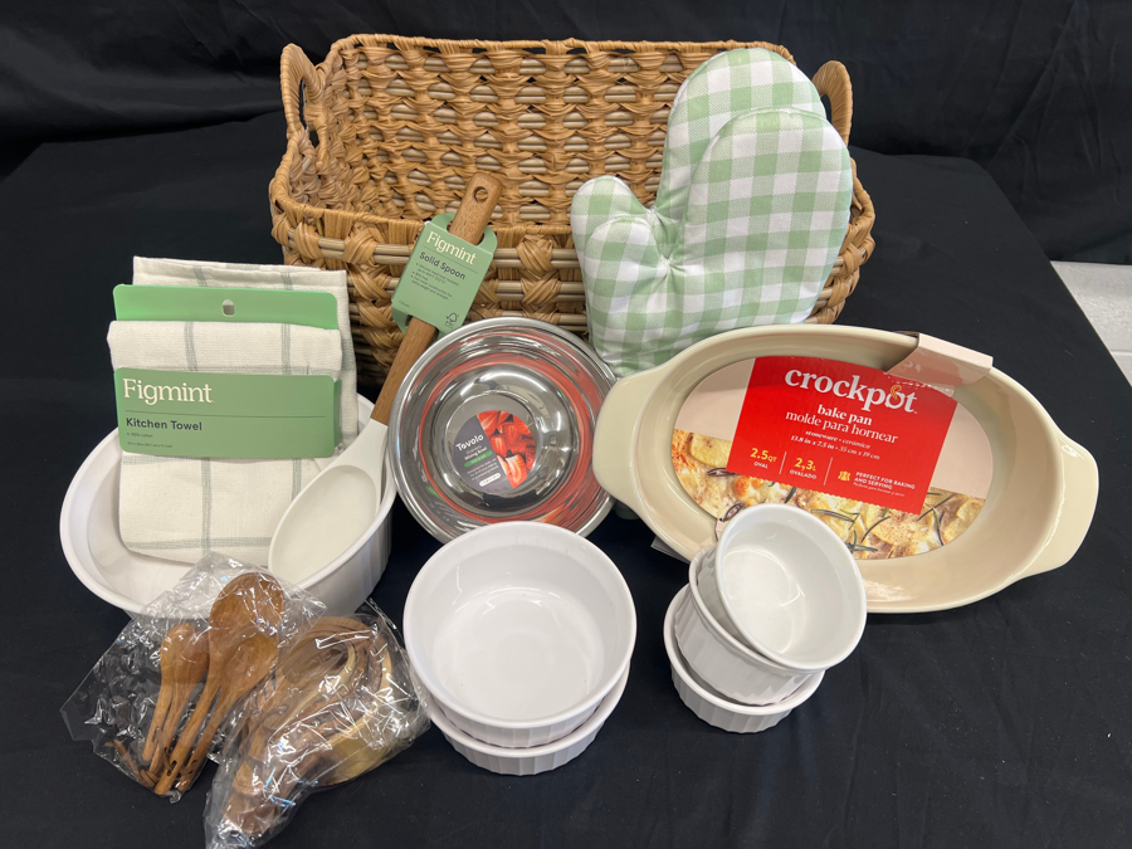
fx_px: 850
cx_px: 566
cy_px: 424
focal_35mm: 26
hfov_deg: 67.3
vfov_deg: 53.1
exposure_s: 1/120
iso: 64
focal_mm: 5.7
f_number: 1.5
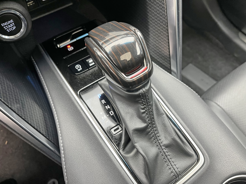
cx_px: 123
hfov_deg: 67.3
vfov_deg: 53.1
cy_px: 92
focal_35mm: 26
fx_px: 185
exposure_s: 1/54
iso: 320
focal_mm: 5.1
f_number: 1.6
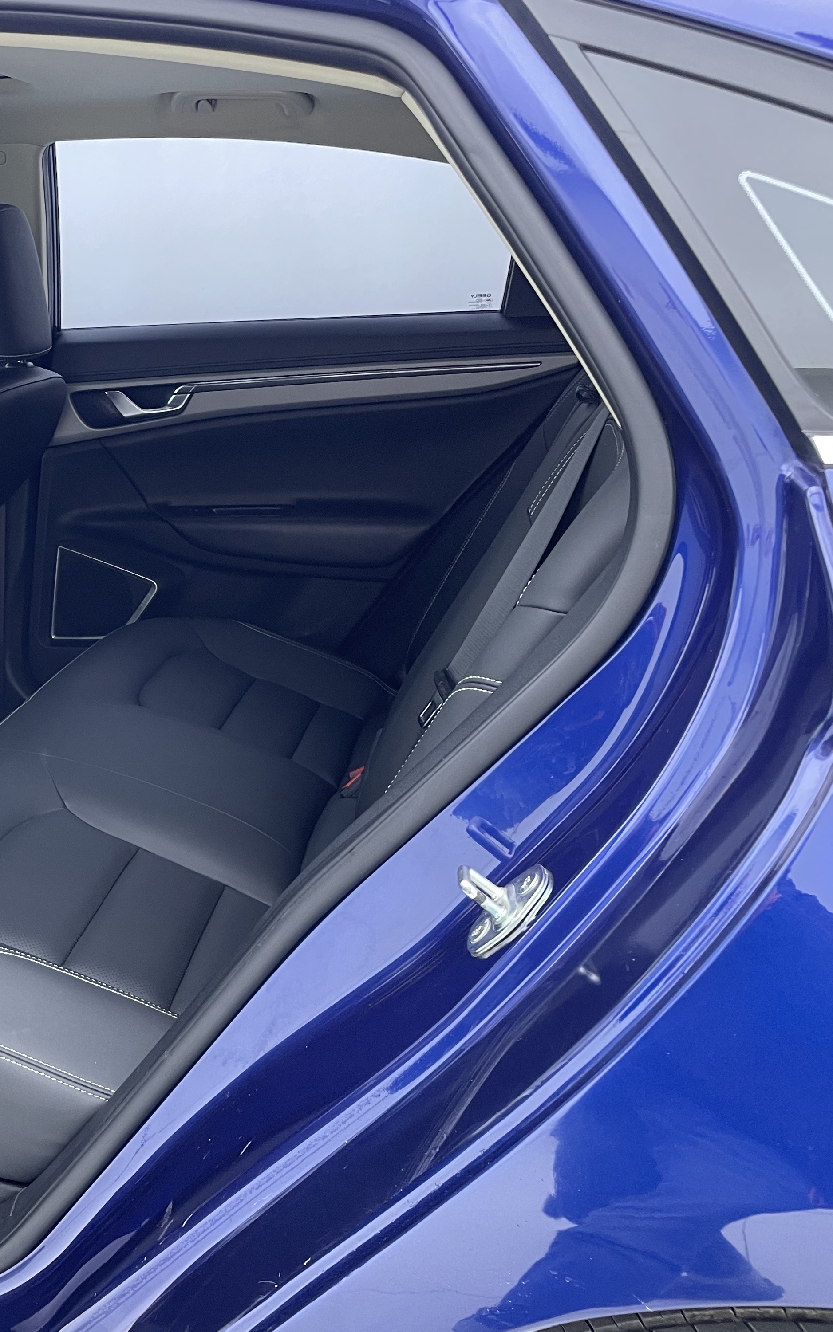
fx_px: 1344
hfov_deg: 31.9
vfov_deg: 52.7
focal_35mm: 37
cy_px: 670
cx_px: 5
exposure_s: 1/50
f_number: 1.6
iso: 125
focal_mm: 4.2
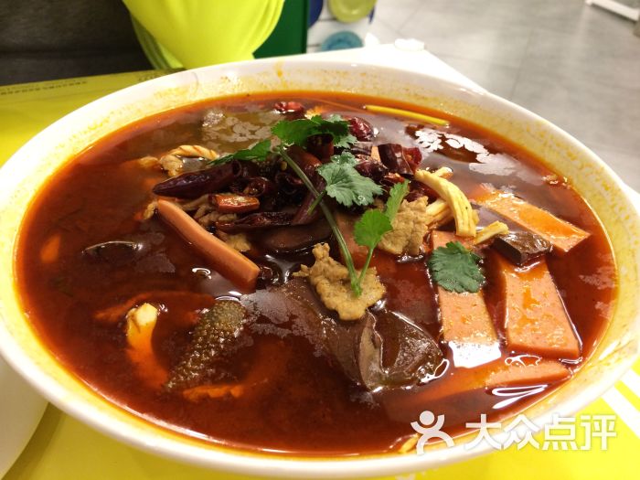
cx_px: 320
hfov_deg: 60.0
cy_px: 240
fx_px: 555
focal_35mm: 30
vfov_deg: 46.8
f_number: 2.2
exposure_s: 1/30
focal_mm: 4.12
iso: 125
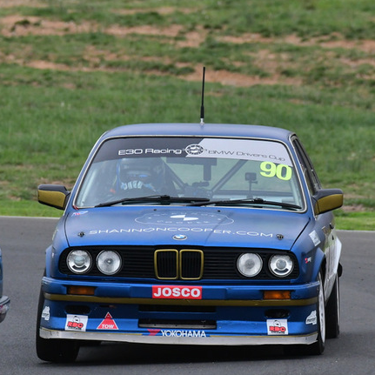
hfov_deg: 1.8
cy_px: 193
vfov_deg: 1.8
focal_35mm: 970
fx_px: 11889
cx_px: 171
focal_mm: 410
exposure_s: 1/640
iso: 2000
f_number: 9
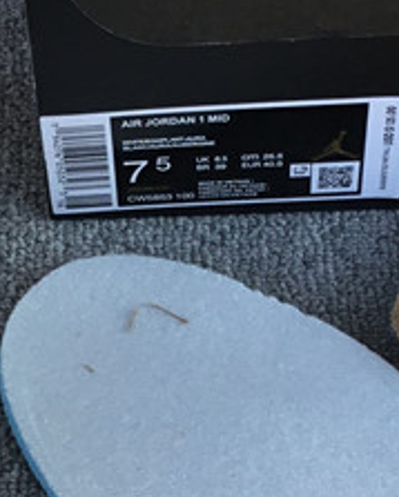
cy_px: 384
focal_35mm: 122
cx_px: 192
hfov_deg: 12.7
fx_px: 1797
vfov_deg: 15.7
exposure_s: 1/114
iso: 25
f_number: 2.4
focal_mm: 3.3
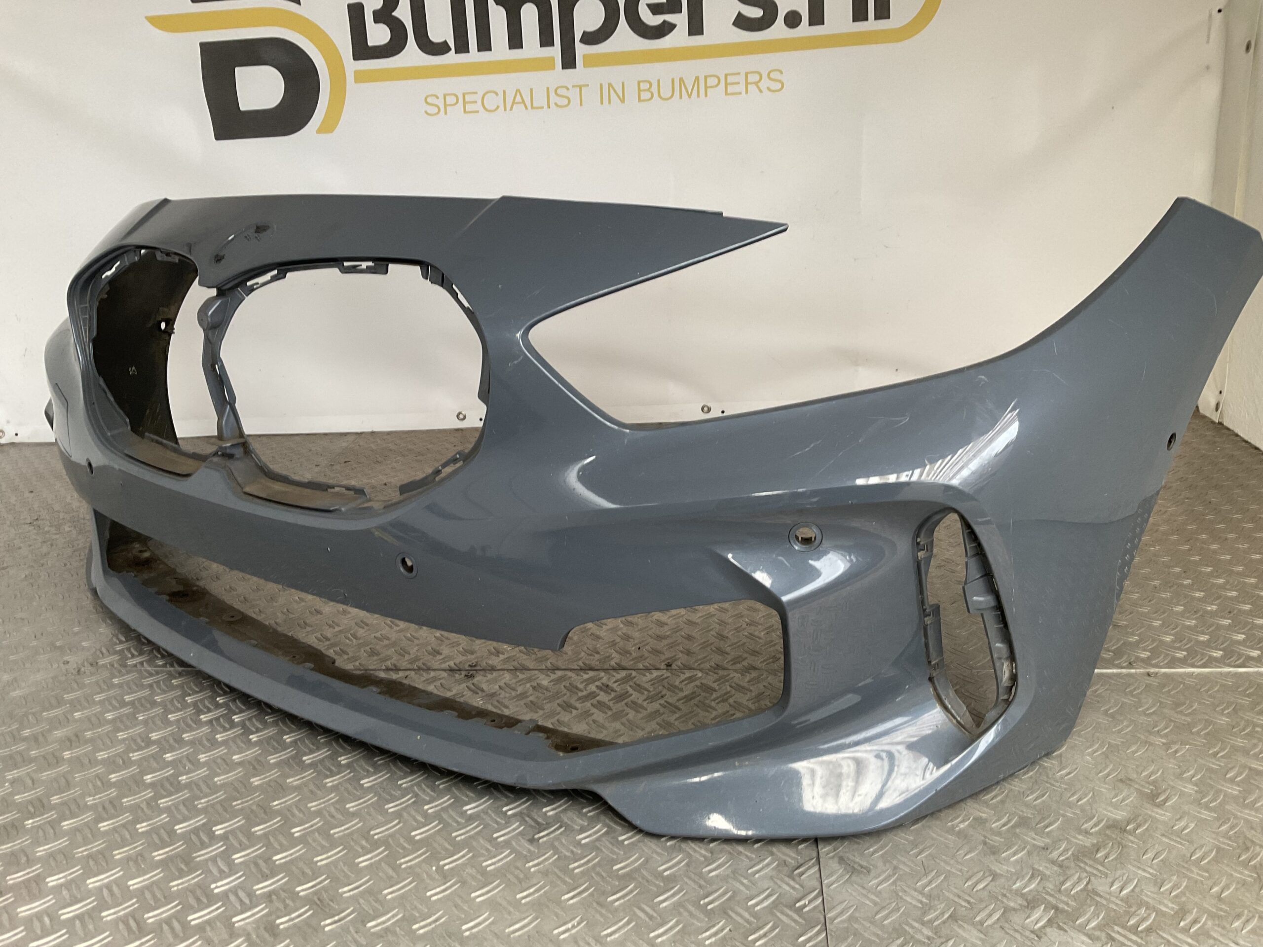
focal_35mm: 29
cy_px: 474
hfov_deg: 61.7
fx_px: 1058
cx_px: 632
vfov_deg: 48.2
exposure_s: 1/50
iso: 64
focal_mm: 3
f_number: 1.8
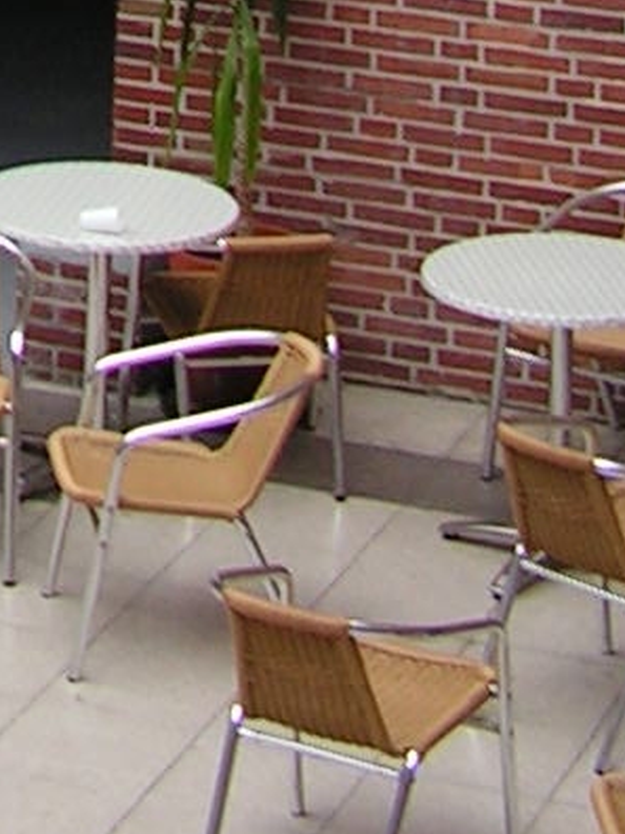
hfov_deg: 7.6
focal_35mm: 186
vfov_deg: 9.6
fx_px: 4478
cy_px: -1034
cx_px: -661
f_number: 3.2
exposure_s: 1/100
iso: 64
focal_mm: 6
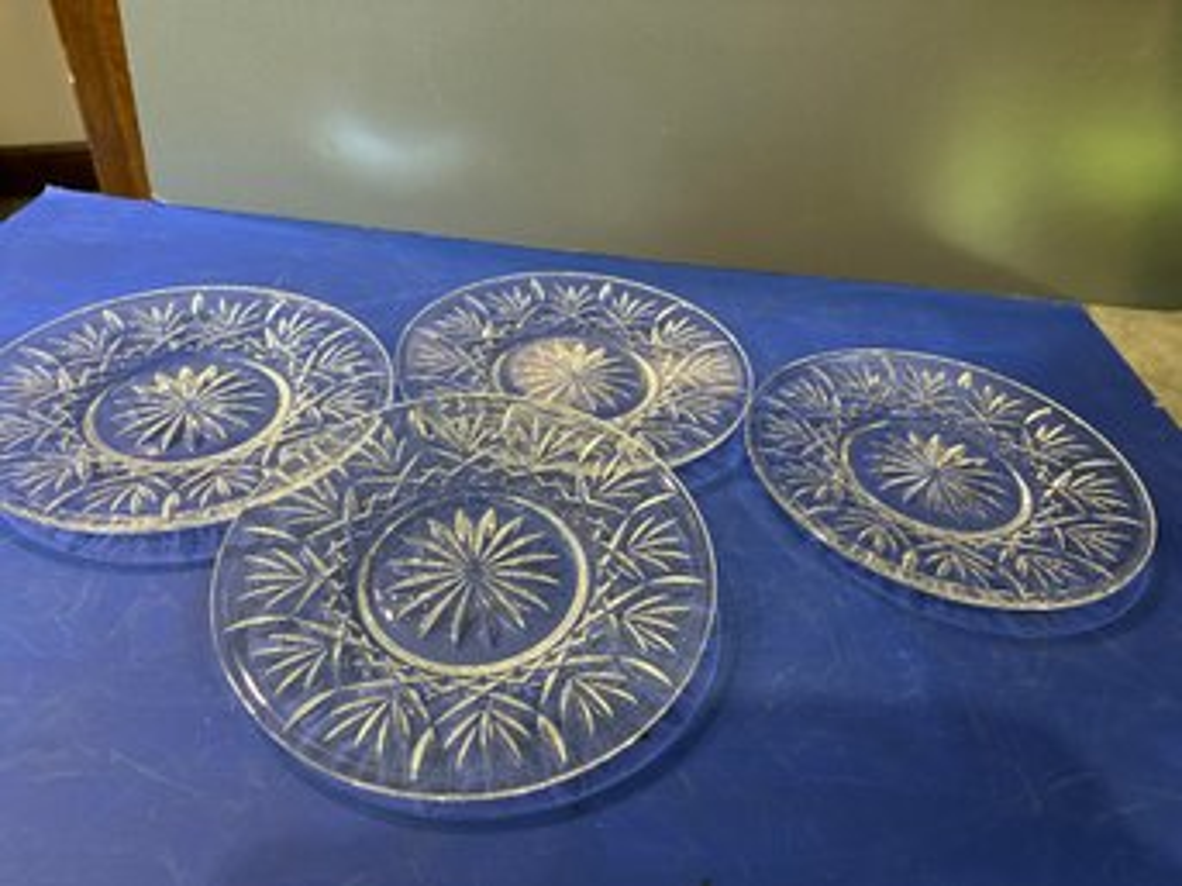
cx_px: 591
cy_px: 443
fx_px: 819
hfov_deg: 71.6
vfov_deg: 56.8
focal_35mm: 24
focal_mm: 6.86
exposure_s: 1/60
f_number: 1.78
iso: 250
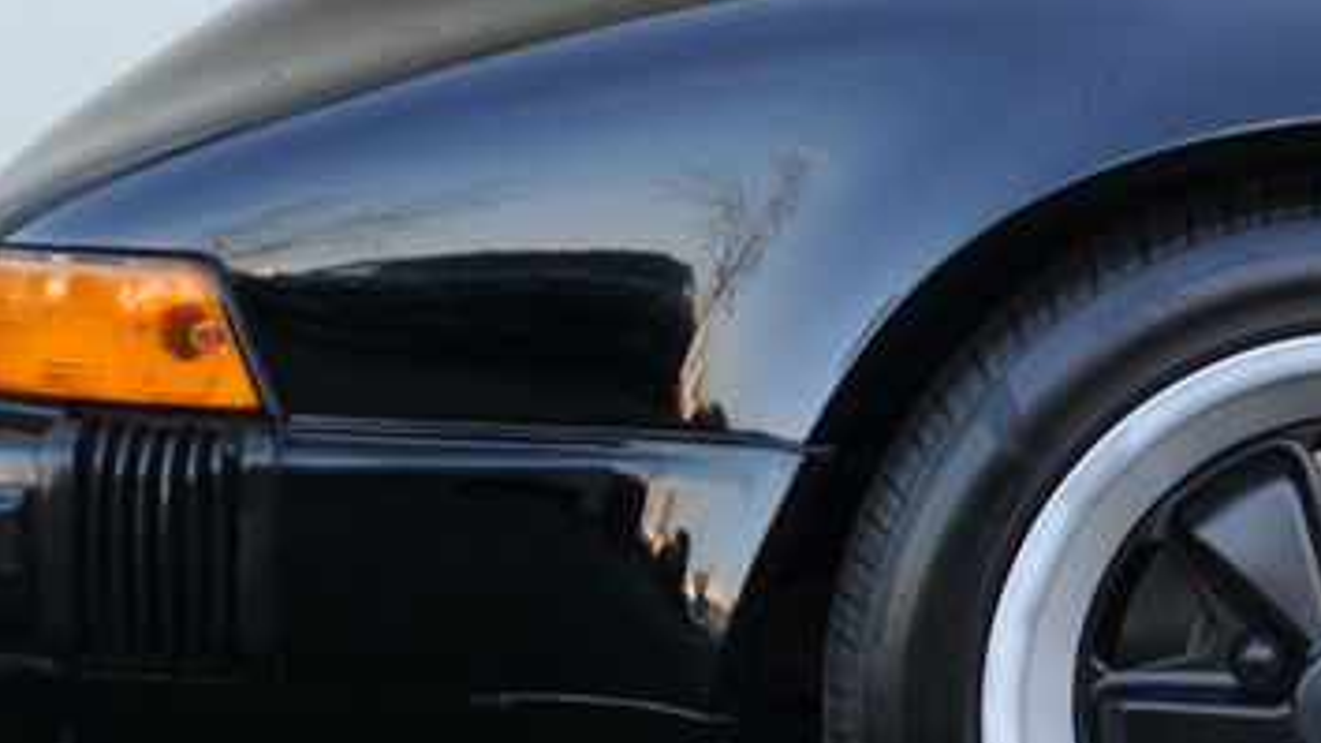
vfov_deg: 9.5
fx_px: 4448
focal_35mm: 127
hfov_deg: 16.7
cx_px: 1187
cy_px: 131
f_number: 5
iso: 200
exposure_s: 1/100
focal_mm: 28
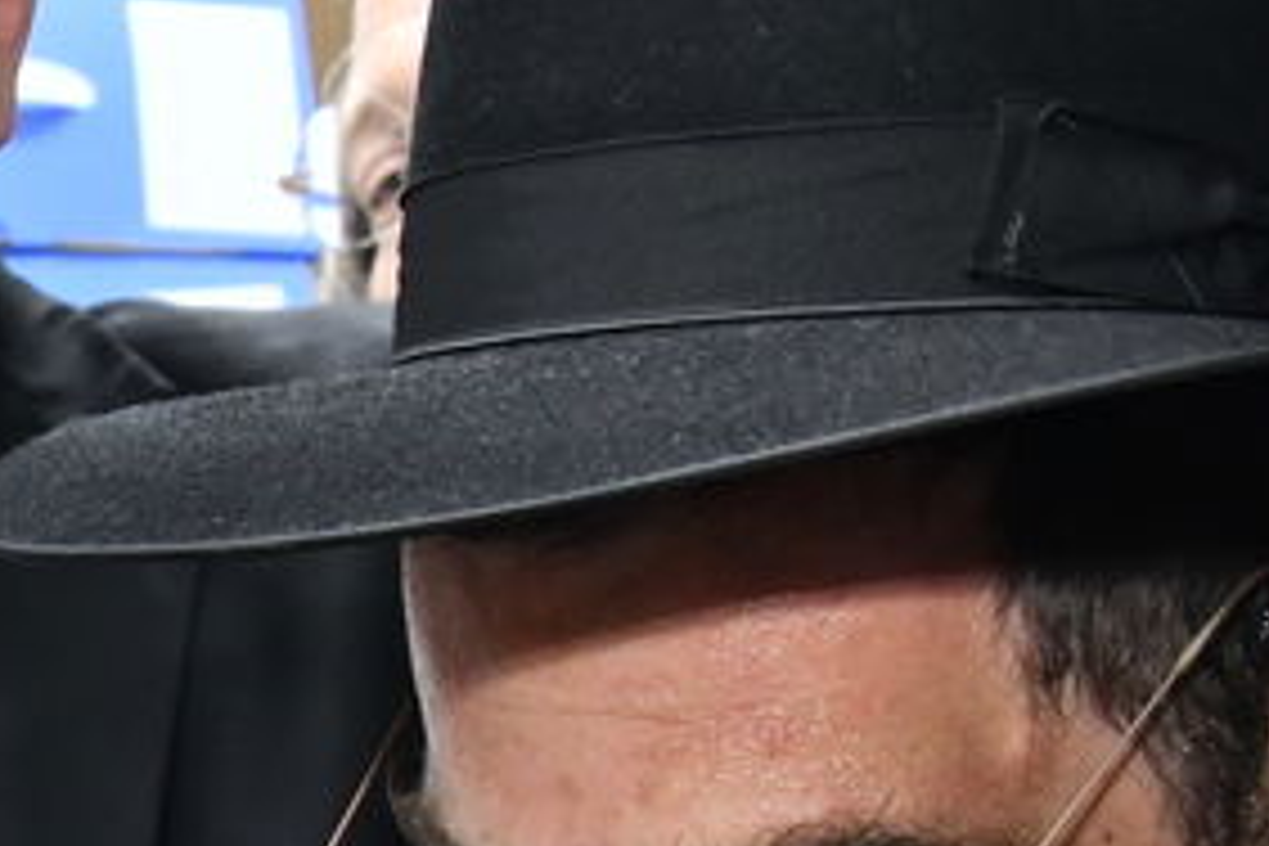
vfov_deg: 9.3
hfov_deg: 12.3
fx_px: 4899
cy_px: 1591
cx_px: -1570
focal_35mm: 139
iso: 800
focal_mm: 28
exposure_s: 1/125
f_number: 5.6
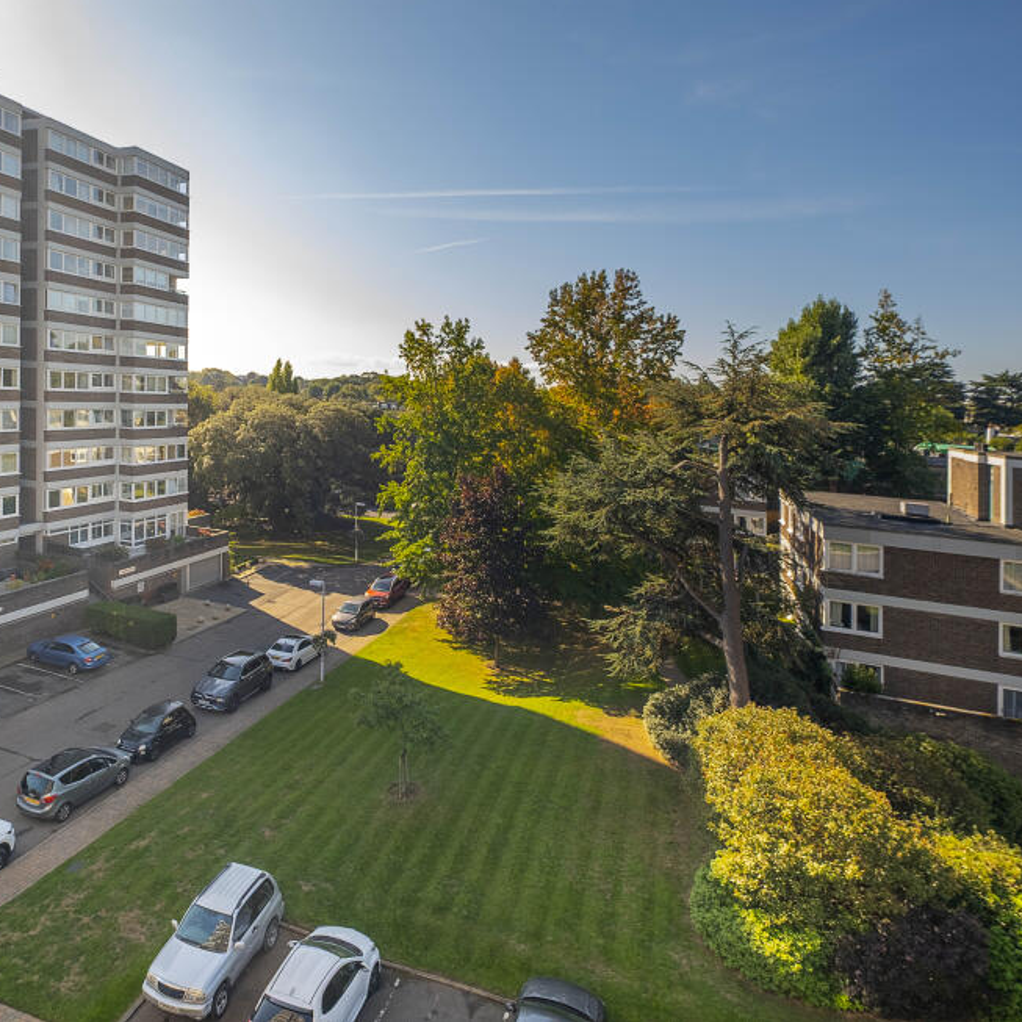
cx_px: 340
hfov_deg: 72.6
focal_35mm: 20
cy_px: 489
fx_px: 668
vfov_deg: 74.8
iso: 250
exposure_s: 1/250
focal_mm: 10
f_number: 6.4
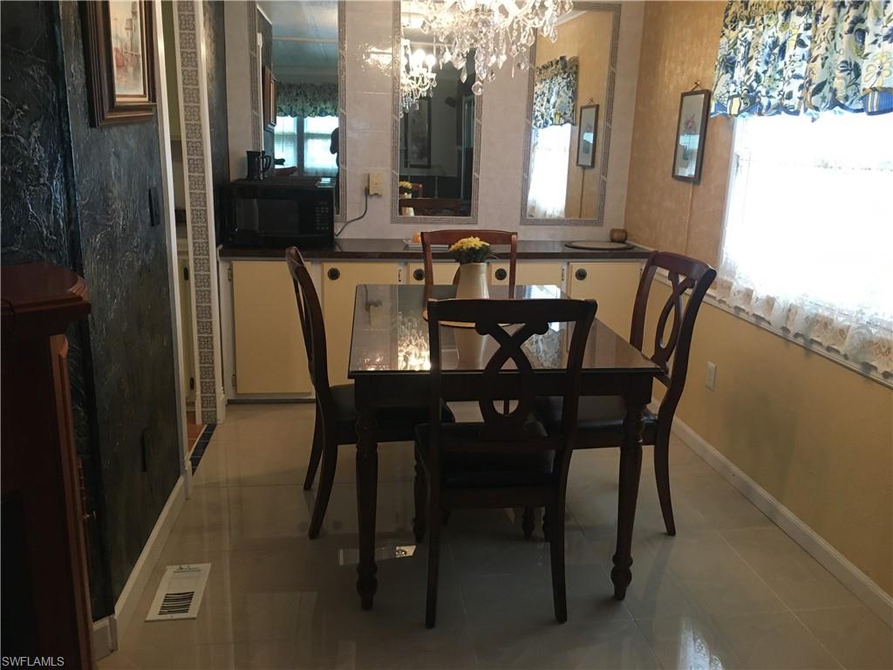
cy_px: 335
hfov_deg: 61.7
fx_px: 748
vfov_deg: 48.2
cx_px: 446
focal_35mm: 29
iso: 160
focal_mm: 4.15
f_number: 2.2
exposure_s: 1/30
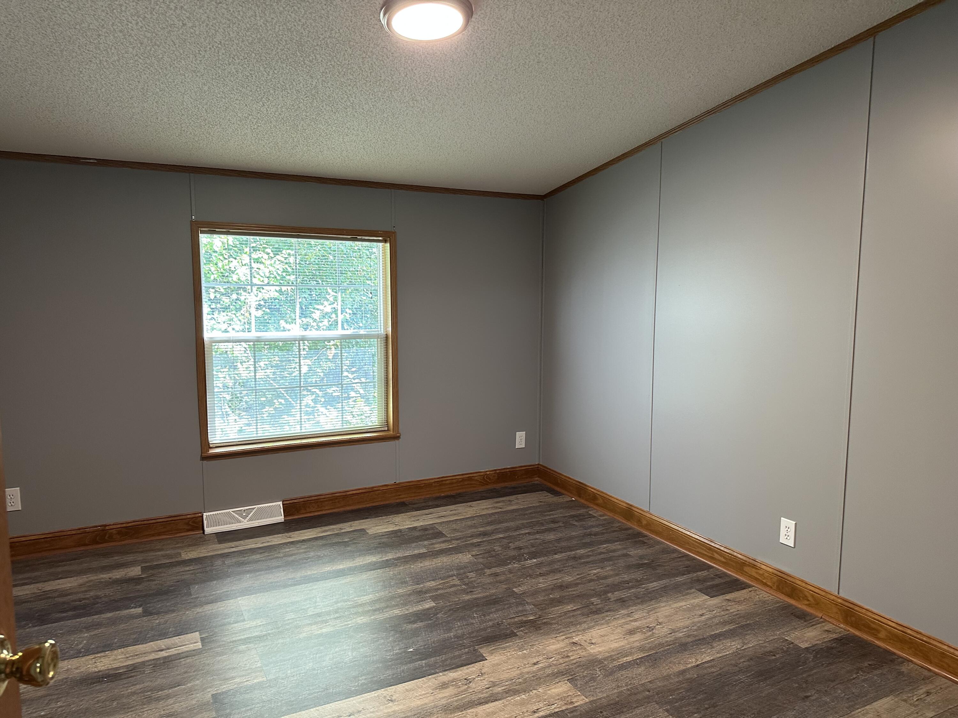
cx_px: 479
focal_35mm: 24
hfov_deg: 71.6
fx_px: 664
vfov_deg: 56.8
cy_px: 359
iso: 250
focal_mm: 6.86
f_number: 1.78
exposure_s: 1/60
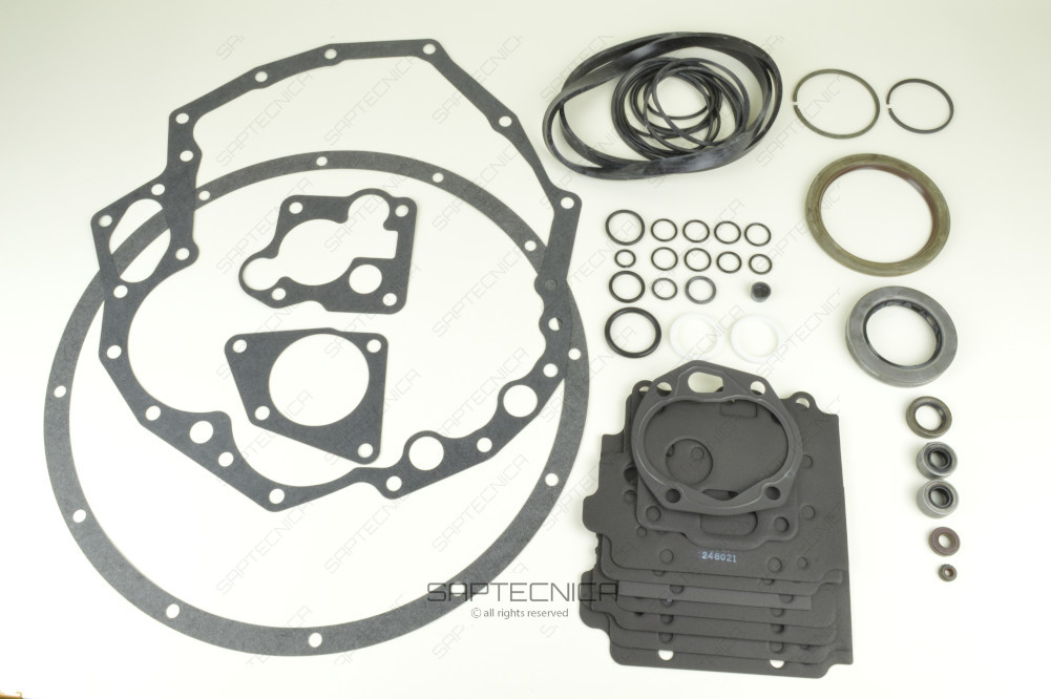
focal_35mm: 33
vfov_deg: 39.9
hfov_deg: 57.3
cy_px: 350
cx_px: 526
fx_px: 963
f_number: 25
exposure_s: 1/8
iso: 400
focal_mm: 22
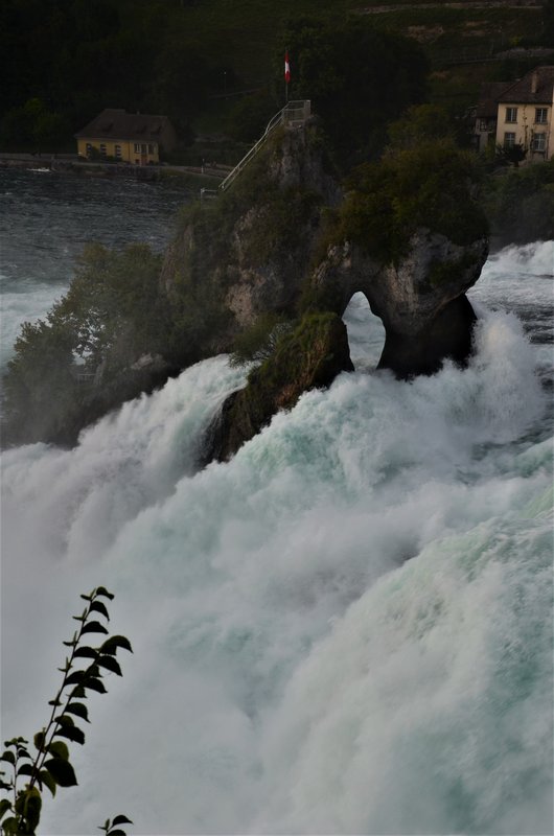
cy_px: 418
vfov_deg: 35.1
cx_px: 277
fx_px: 1321
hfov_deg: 23.7
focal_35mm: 57
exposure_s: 1/80
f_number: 8
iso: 320
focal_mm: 38
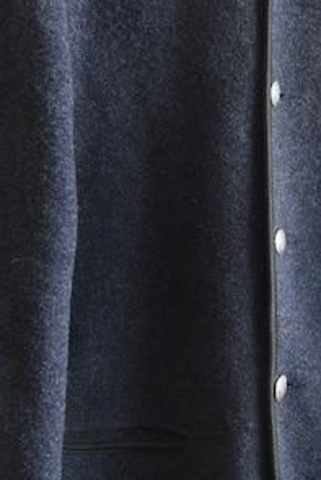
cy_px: 176
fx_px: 1296
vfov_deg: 21.0
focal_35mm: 97
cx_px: 290
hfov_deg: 14.0
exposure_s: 1/80
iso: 1600
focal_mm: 38
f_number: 6.3
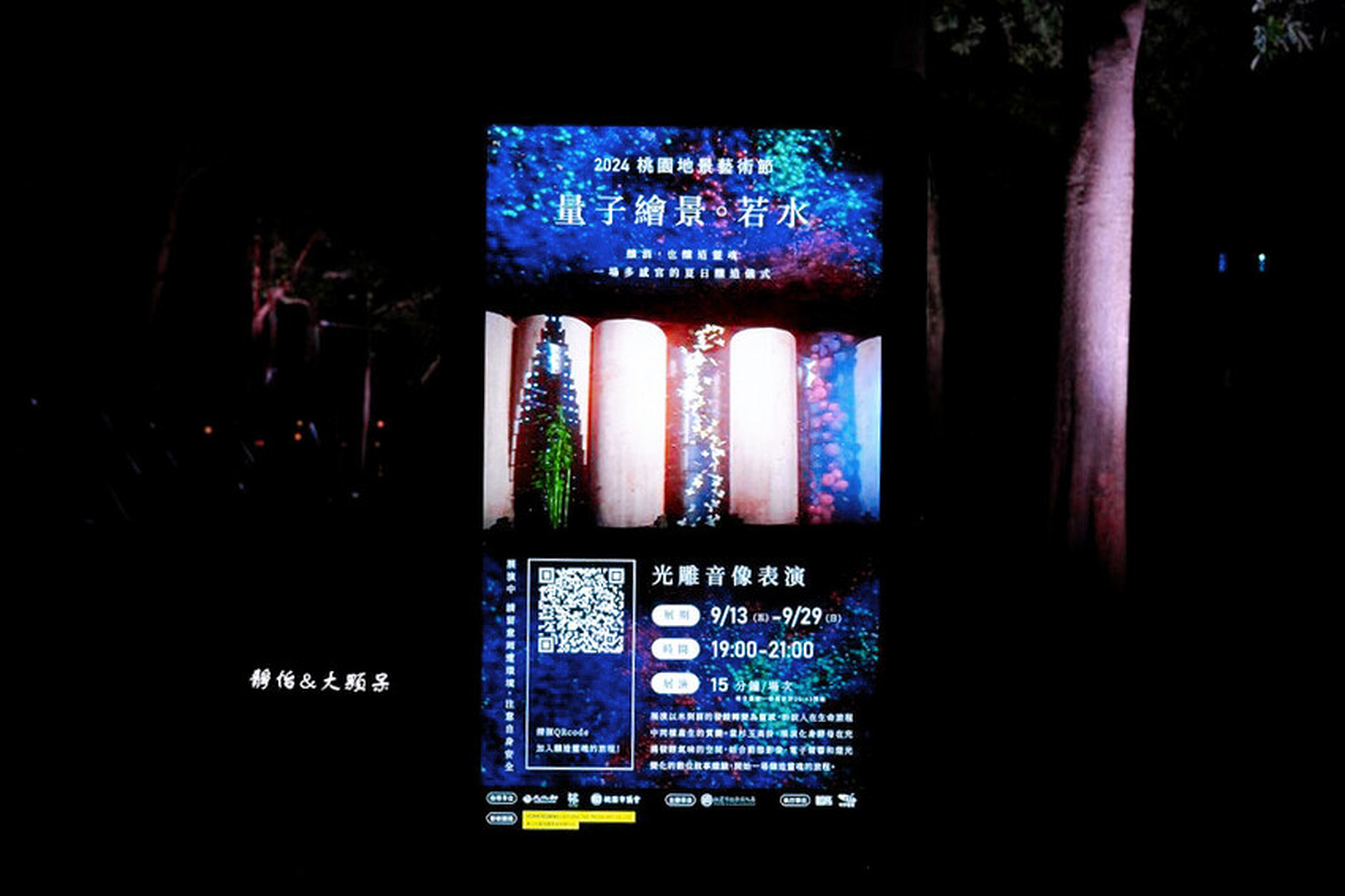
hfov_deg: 42.8
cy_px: 448
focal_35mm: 46
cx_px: 672
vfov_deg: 29.2
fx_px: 1718
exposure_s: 1/80
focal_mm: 46
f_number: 4.5
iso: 320
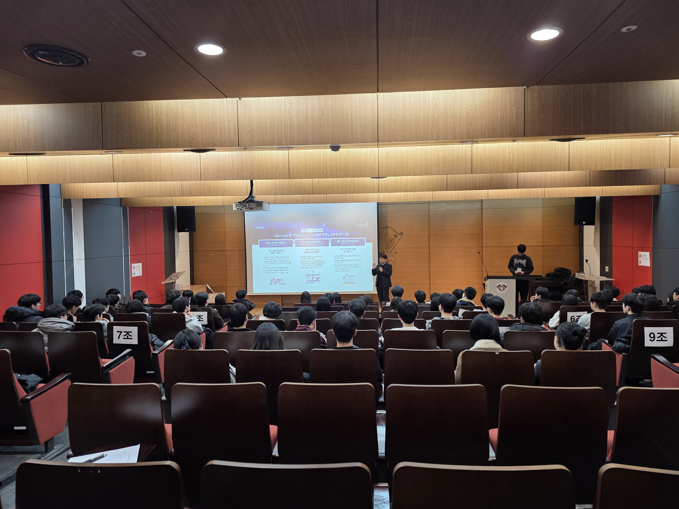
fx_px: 451
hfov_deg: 73.9
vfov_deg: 58.9
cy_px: 254
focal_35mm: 23
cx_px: 340
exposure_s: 1/120
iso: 200
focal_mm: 6.25
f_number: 1.7
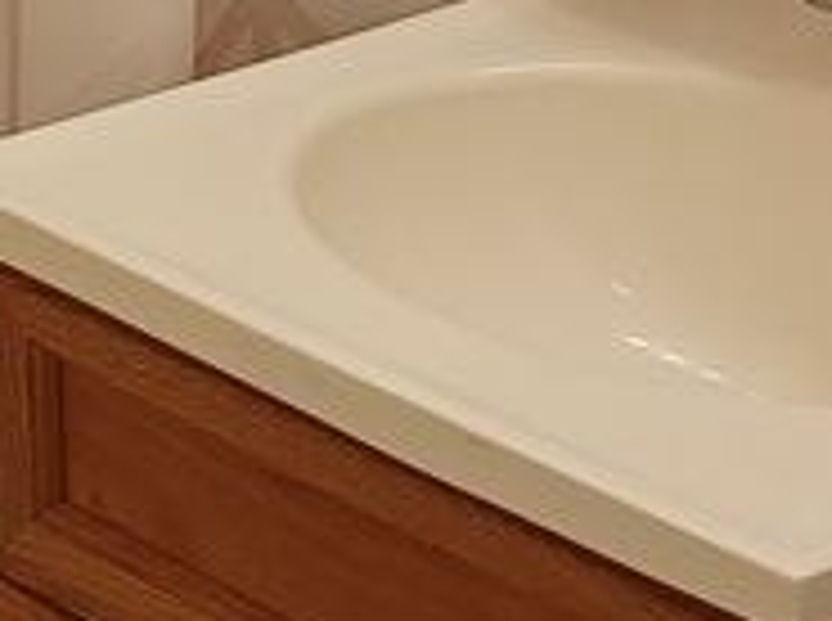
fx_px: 4678
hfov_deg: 10.1
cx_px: 72
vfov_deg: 7.4
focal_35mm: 195
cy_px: -378
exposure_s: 1/60
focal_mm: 4.6
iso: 100
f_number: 1.8
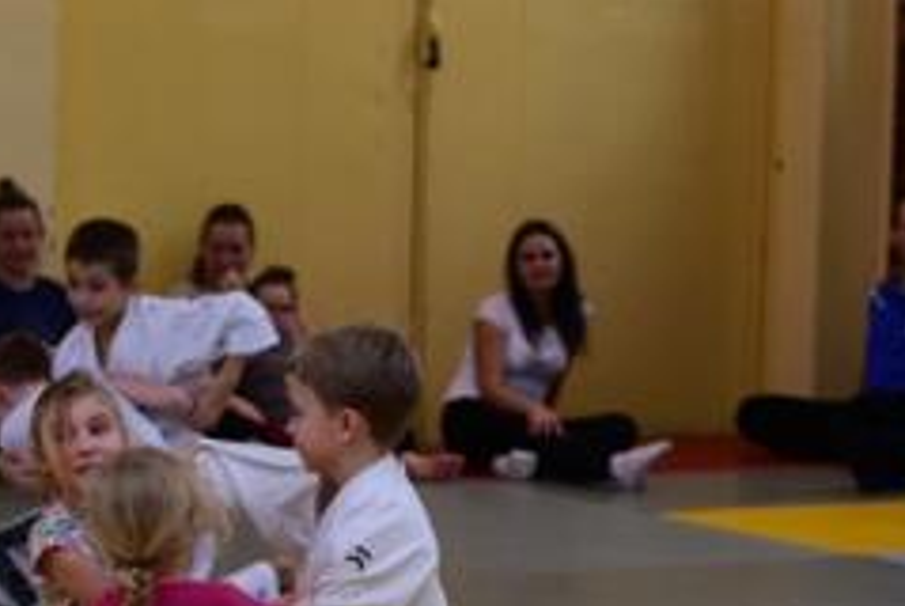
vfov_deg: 8.7
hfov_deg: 13.1
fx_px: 3952
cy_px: 595
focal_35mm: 157
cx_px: 322
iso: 320
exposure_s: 1/200
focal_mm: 50
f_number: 2.5
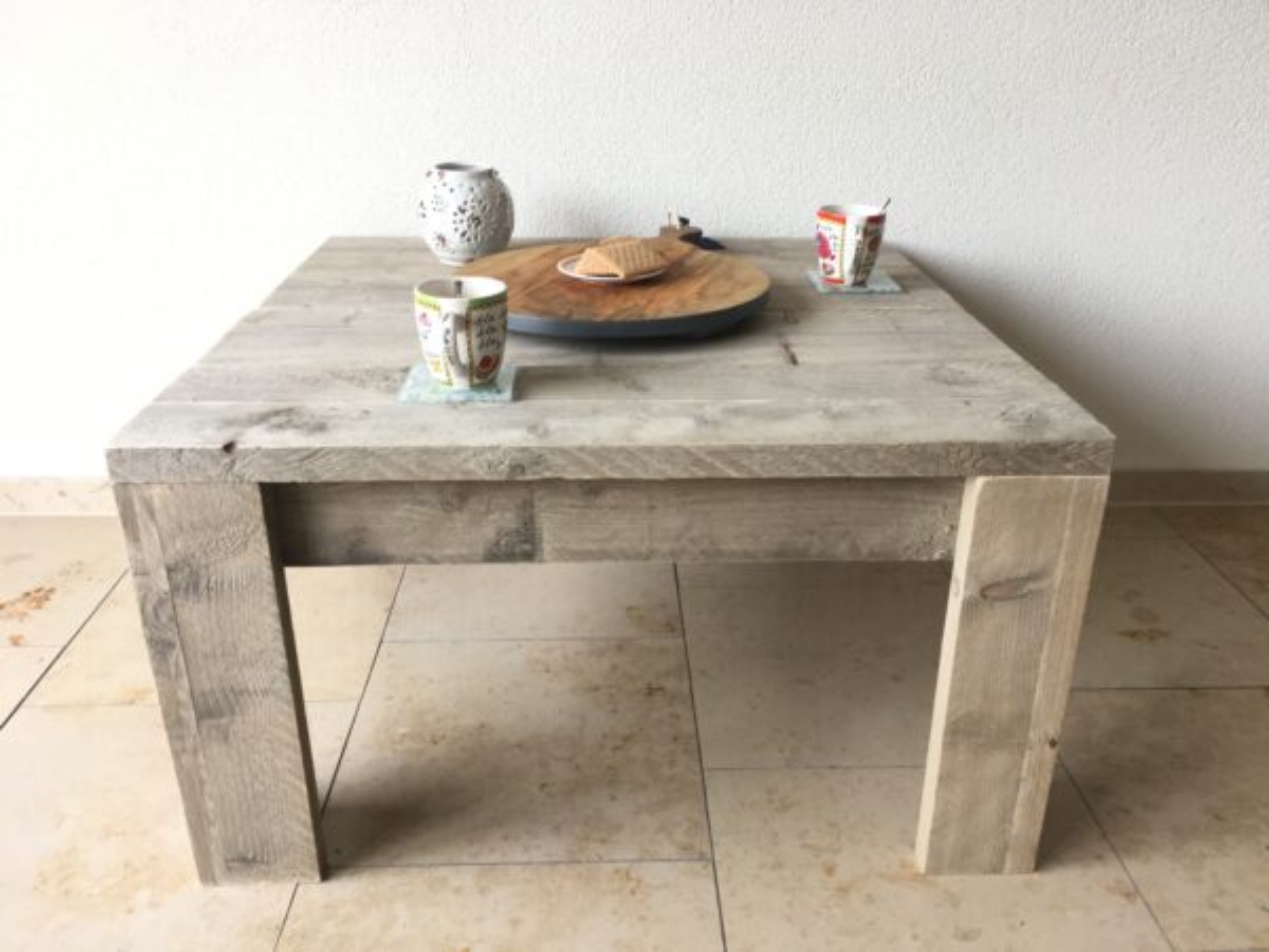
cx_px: 634
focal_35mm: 29
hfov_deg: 61.7
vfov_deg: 48.2
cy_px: 476
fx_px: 1063
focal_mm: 4.15
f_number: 2.2
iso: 32
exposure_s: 1/50
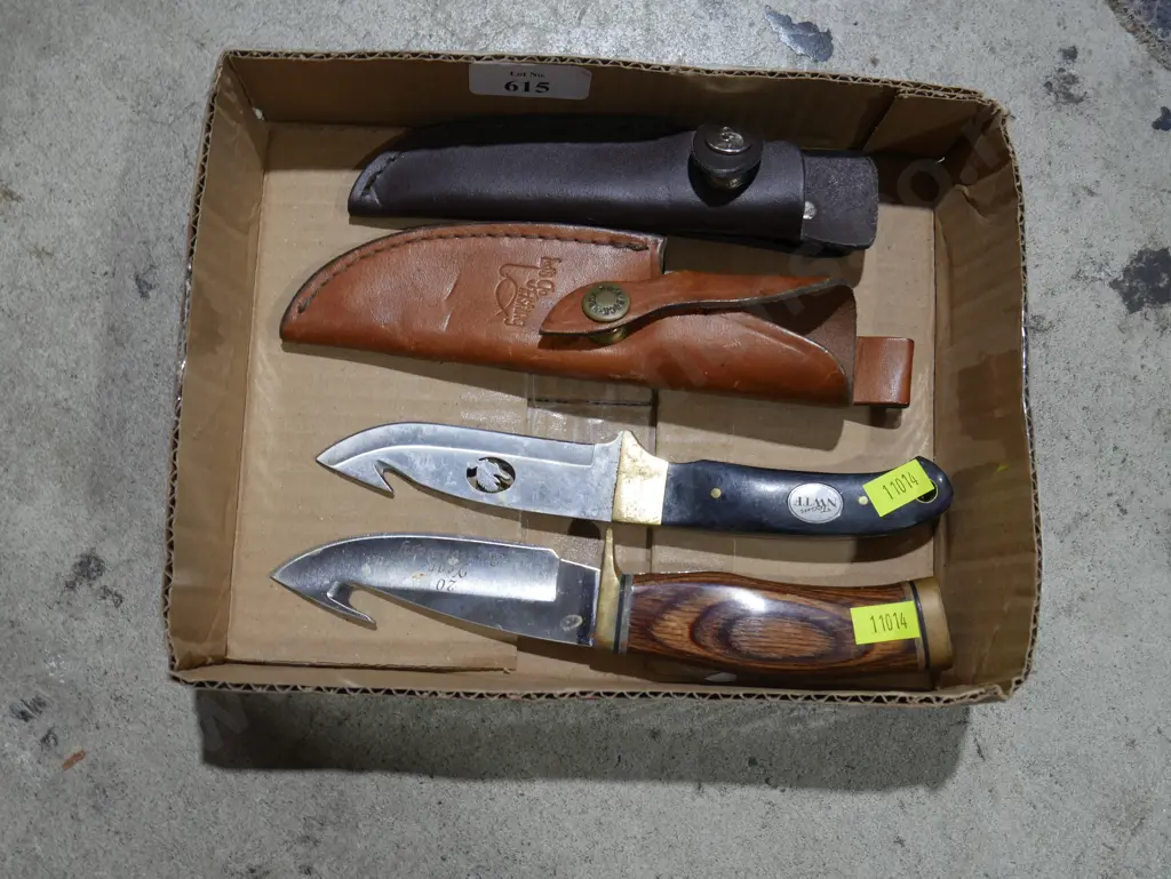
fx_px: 1354
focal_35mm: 40
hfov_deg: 46.8
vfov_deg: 36.0
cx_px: 586
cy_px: 440
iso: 400
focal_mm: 20
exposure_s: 1/60
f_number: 5
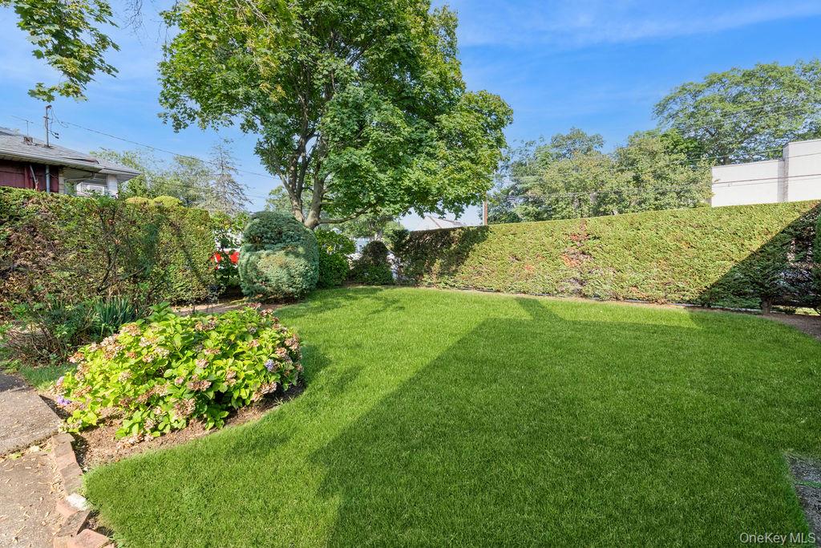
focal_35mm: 15
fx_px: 342
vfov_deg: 77.3
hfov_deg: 100.4
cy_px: 274
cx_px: 410
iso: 640
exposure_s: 1/125
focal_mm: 15
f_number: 14
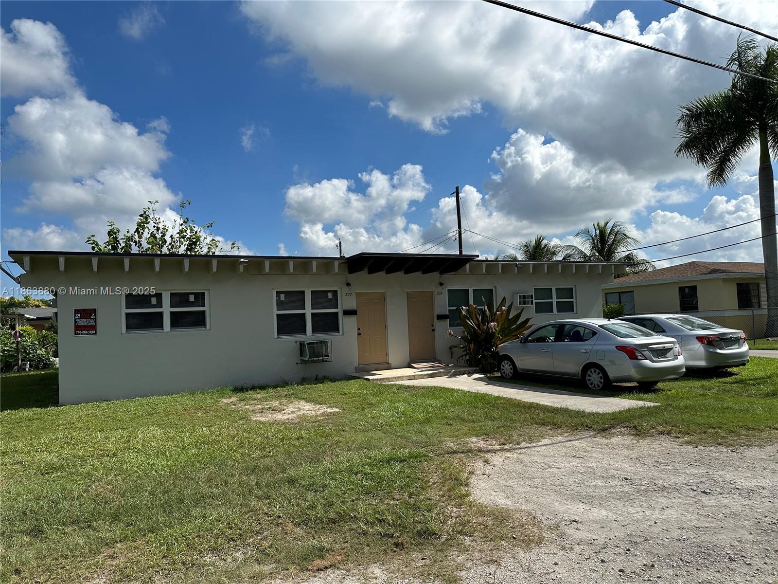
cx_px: 389
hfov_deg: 71.6
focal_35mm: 24
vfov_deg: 56.8
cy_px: 292
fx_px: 539
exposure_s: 1/8197
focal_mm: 6.86
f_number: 1.78
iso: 80
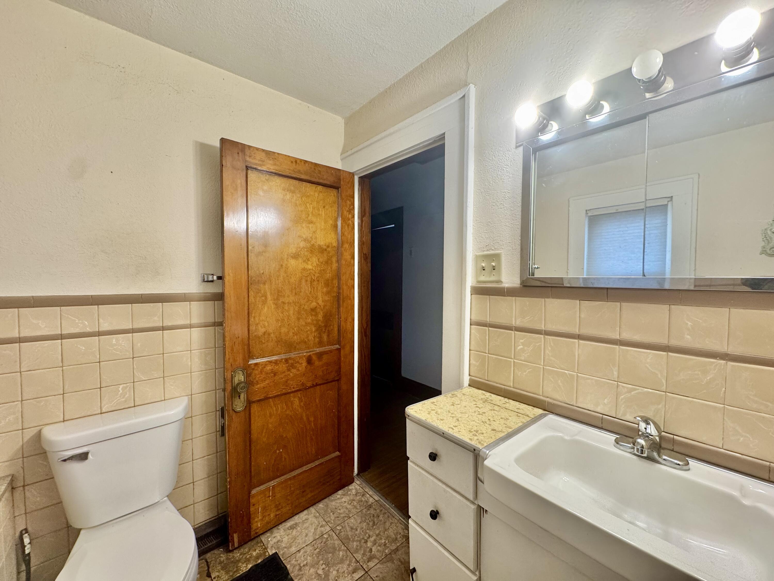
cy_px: 290
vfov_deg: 85.7
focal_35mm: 14
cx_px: 387
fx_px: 313
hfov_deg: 102.1
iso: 200
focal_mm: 2.22
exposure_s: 1/60
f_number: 2.2
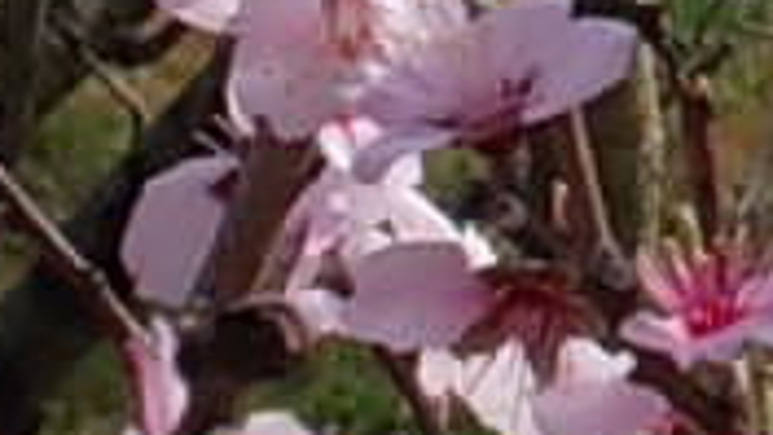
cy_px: -1046
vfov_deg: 1.5
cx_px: 2113
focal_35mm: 807
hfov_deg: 2.6
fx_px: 16541
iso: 80
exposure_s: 1/250
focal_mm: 17.9
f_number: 6.3
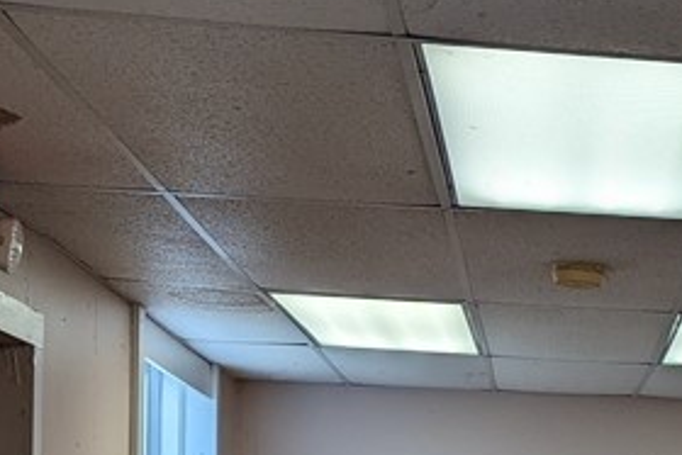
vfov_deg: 14.5
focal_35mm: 91
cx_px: 829
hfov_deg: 20.8
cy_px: 569
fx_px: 1725
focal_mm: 6.81
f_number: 1.85
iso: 77
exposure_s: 1/144
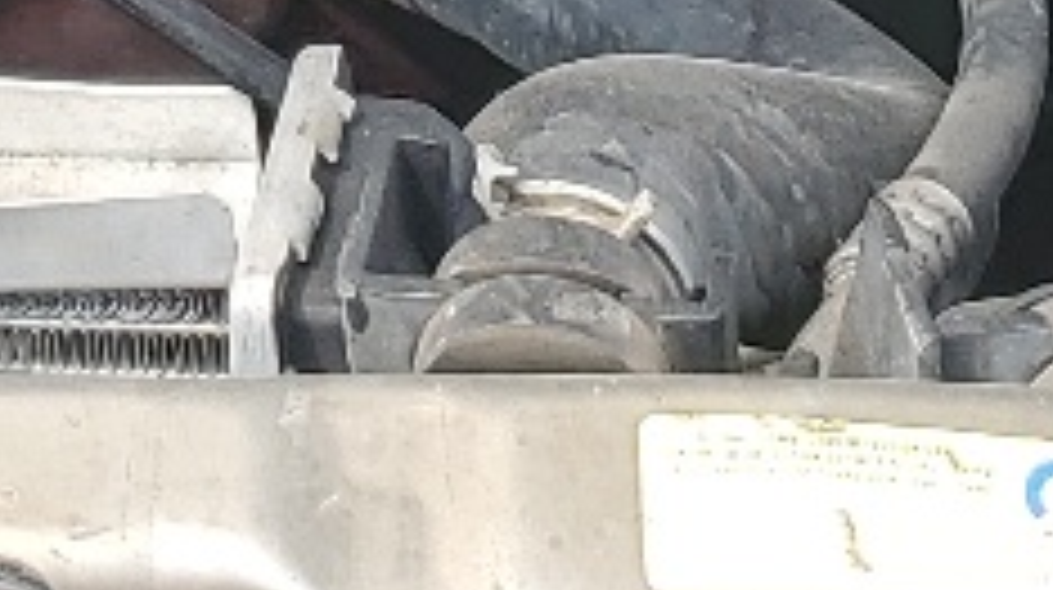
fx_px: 5411
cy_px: -707
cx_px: -18
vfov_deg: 6.0
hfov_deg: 11.0
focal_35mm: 194
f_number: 1.5
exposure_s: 1/714
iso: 50
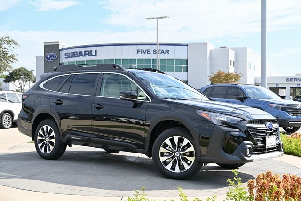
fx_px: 414
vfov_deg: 27.3
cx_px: 150
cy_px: 100
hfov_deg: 40.0
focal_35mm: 50
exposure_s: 1/640
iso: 140
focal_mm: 33
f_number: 4.5
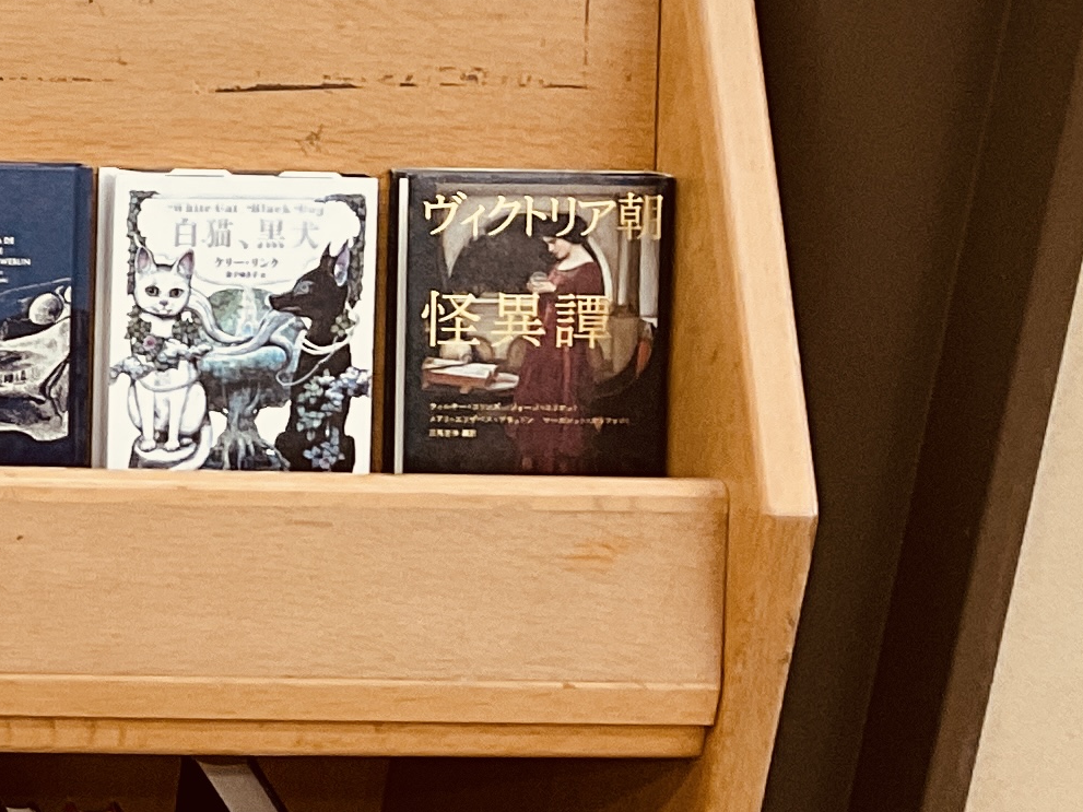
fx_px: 3691
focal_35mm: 118
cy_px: -137
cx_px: -1087
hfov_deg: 14.0
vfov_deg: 12.3
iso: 40
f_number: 1.8
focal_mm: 3
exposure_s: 1/50
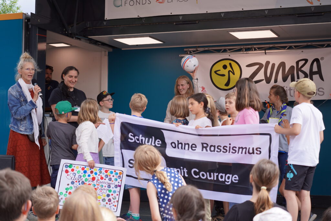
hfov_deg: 28.8
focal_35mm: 70
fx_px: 644
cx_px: 166
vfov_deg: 19.5
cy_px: 110
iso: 125
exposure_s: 1/160
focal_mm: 70
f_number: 4.5
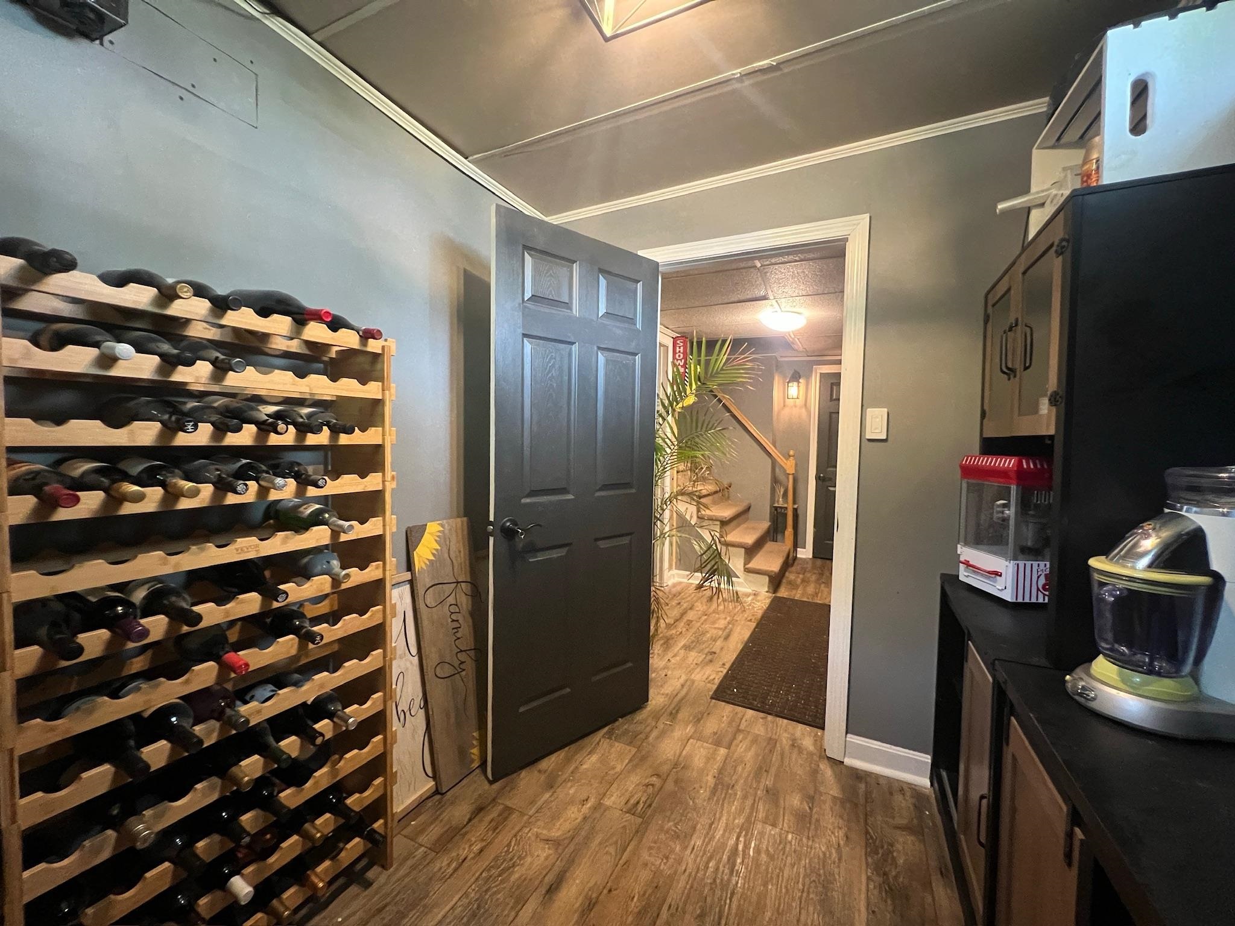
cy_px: 463
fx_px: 464
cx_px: 618
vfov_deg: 89.9
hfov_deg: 106.2
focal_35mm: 13
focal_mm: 1.57
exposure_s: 1/40
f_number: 1.8
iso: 640
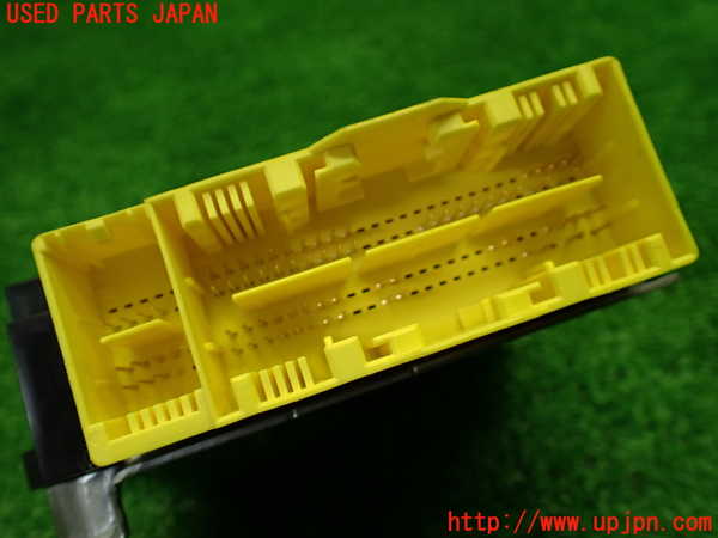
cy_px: 269
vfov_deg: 46.8
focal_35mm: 30
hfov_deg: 60.0
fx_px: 622
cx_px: 359
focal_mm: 5.4
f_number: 2.3
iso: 200
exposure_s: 1/125
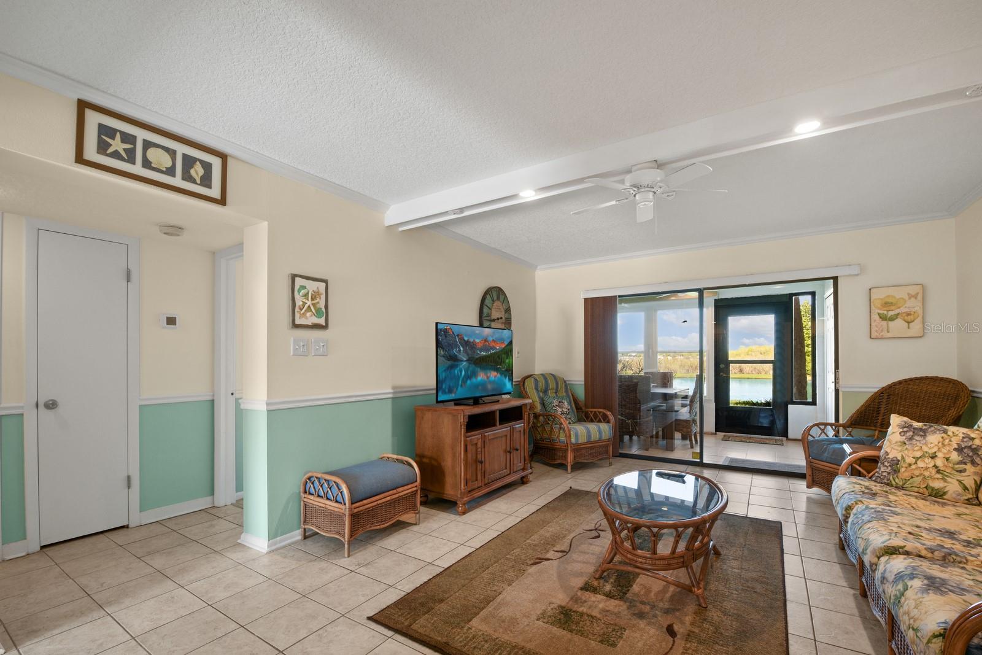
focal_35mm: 15
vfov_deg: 77.3
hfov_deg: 100.4
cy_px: 328
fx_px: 409
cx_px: 491
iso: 320
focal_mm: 15
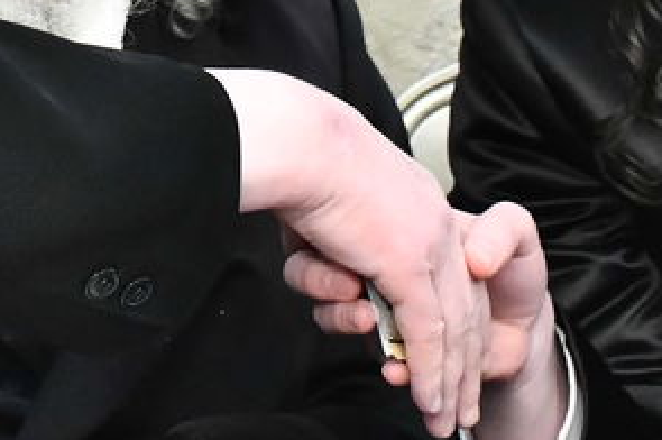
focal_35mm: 133
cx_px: -119
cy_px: -396
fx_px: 2443
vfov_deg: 9.7
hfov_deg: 14.9
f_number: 5.6
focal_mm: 28
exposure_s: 1/160
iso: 4000
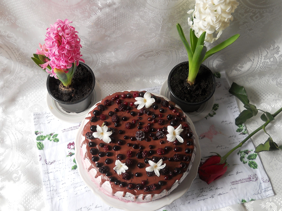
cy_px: 106
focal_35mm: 41
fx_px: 334
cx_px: 141
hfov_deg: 45.8
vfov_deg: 35.1
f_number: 3.1
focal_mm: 6.72
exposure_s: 1/40
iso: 80
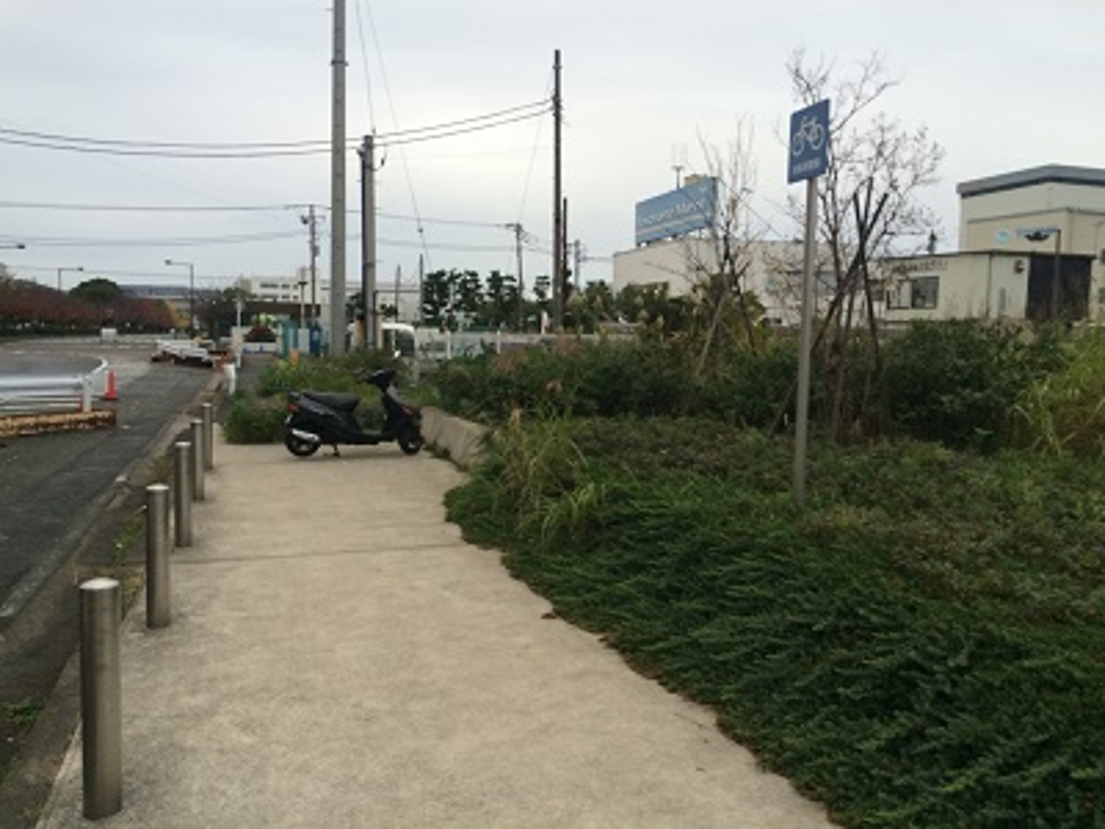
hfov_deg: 61.7
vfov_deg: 48.2
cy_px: 414
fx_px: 926
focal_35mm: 29
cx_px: 552
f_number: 2.2
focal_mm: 4.15
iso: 40
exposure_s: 1/40
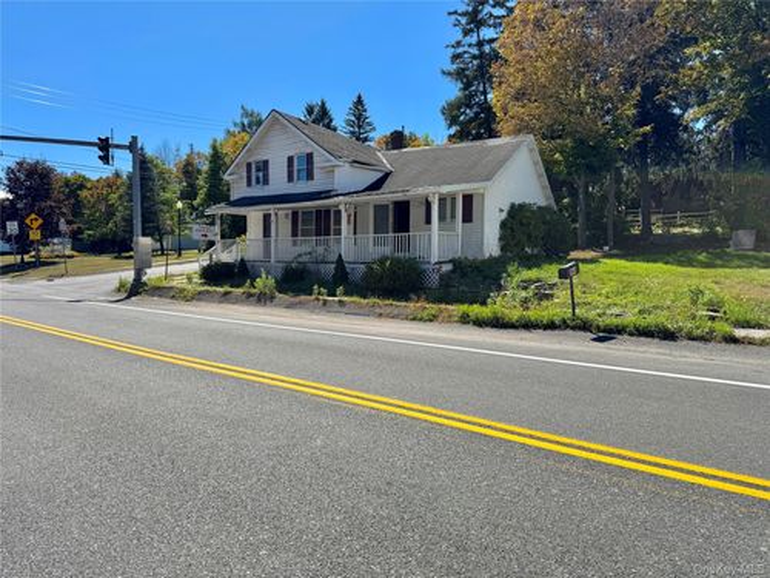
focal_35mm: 24
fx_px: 534
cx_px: 385
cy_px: 289
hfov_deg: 71.6
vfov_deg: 56.8
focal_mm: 6.76
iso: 80
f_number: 1.78
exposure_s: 1/4950
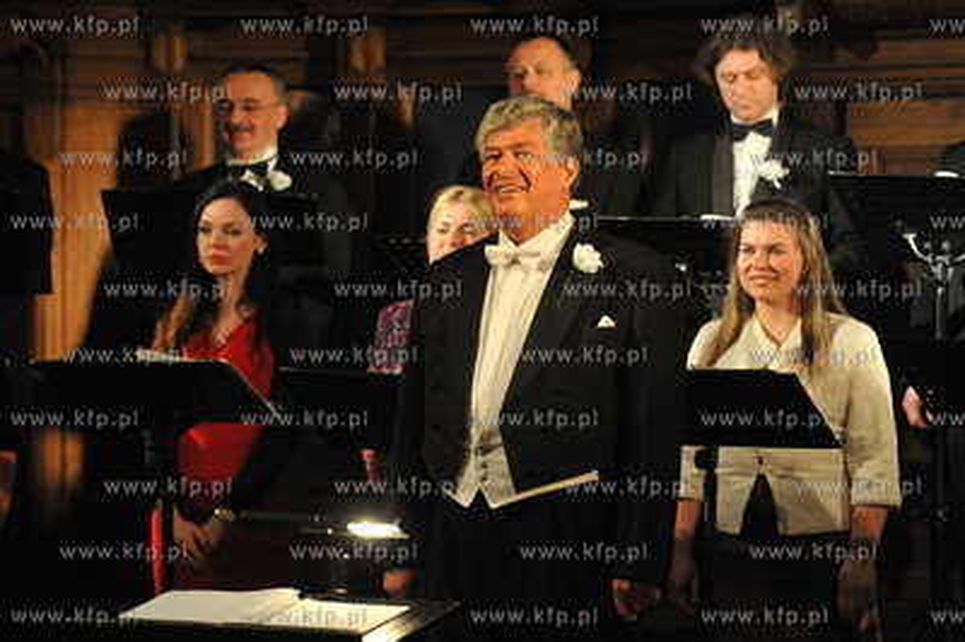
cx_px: 482
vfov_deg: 8.6
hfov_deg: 12.8
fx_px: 4285
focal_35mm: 160
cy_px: 321
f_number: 5.6
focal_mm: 160
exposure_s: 1/200
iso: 3200
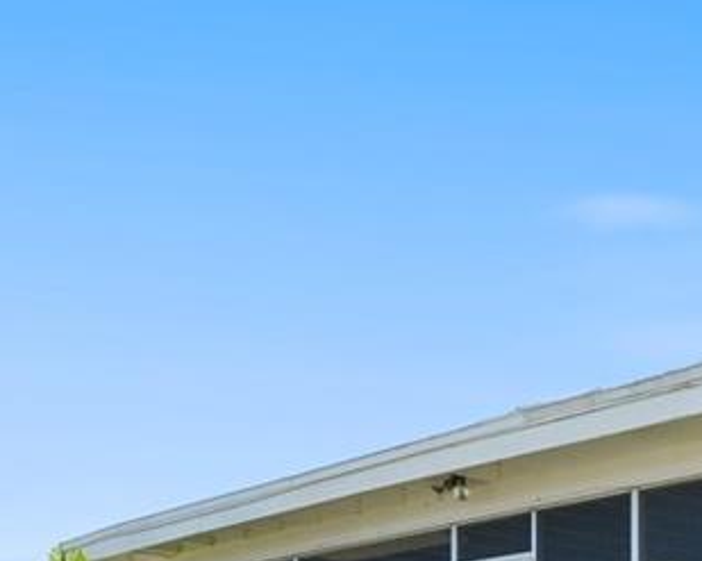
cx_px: 941
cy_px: 543
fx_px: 1412
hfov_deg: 24.1
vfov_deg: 21.8
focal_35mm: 68
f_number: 9
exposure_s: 1/500
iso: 400
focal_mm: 14
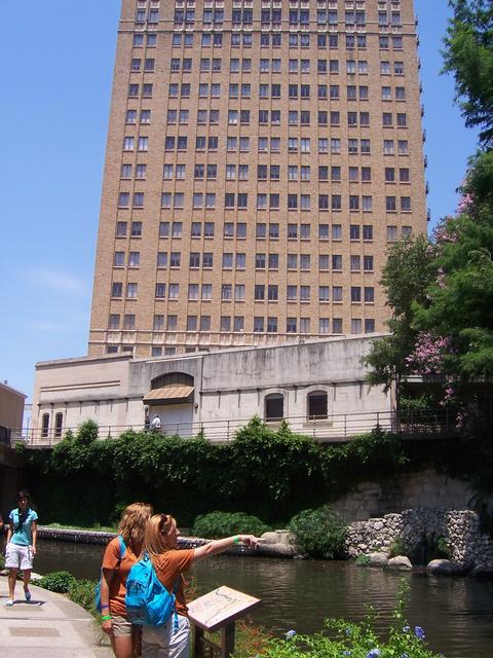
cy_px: 329
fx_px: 684
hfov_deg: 39.7
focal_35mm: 36
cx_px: 246
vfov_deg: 51.4
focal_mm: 6
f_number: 4.8
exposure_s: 1/500
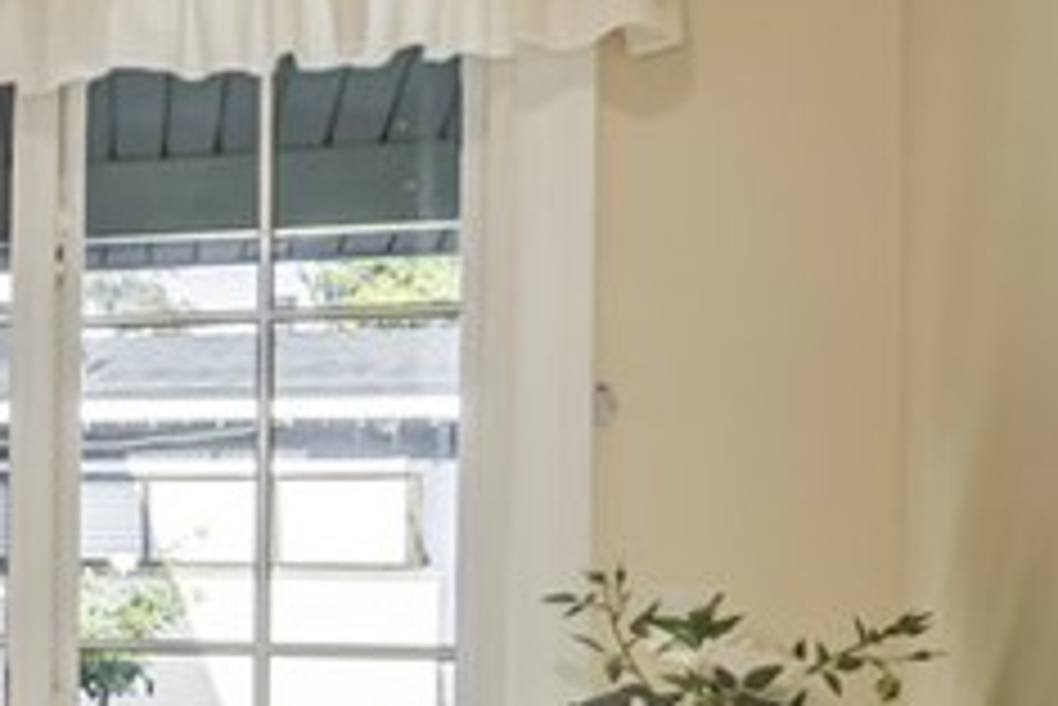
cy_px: 740
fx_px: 1794
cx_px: -779
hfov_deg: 22.2
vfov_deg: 21.4
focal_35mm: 61
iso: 160
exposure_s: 1/25
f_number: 8
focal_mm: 14
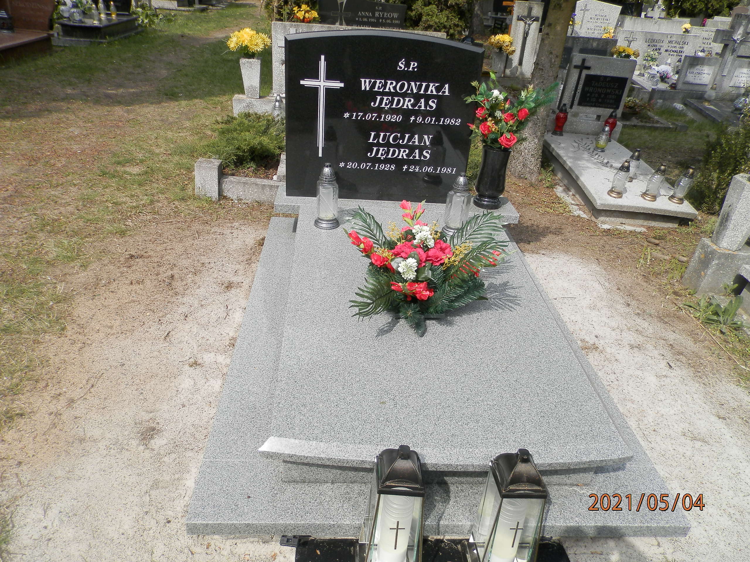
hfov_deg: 69.4
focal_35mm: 25
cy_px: 281
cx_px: 375
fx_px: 542
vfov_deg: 54.9
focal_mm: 4.5
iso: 80
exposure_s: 1/800
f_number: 3.1
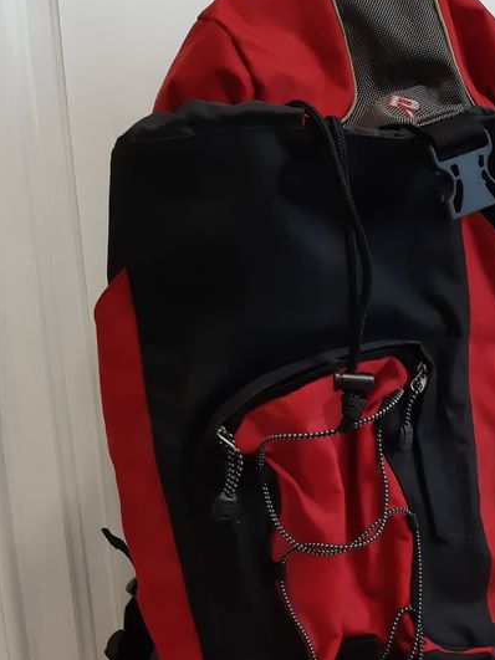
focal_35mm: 49
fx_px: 935
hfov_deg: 28.8
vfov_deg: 37.8
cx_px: 423
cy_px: 508
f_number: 1.7
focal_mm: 3.92
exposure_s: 1/33
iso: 200
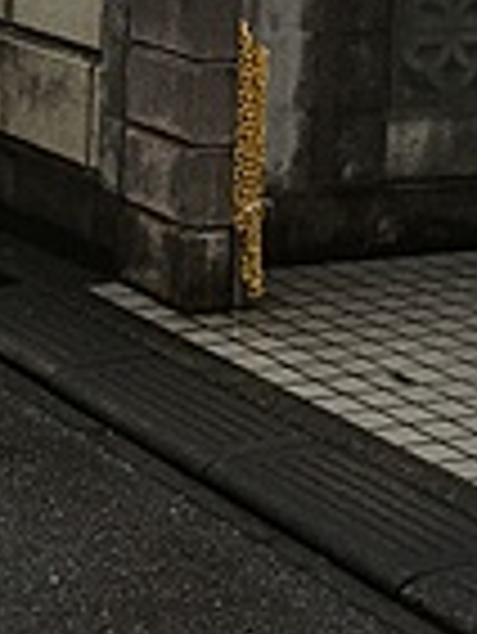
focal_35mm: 123
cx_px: -369
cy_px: -153
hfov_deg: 11.3
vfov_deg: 15.4
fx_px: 2256
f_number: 2.2
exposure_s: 1/754
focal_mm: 4.15
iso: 25
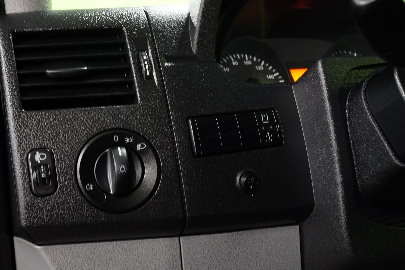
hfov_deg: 53.1
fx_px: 405
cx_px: 202
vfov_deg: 36.9
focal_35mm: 36
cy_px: 135
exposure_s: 1/4
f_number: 9
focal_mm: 36
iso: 800
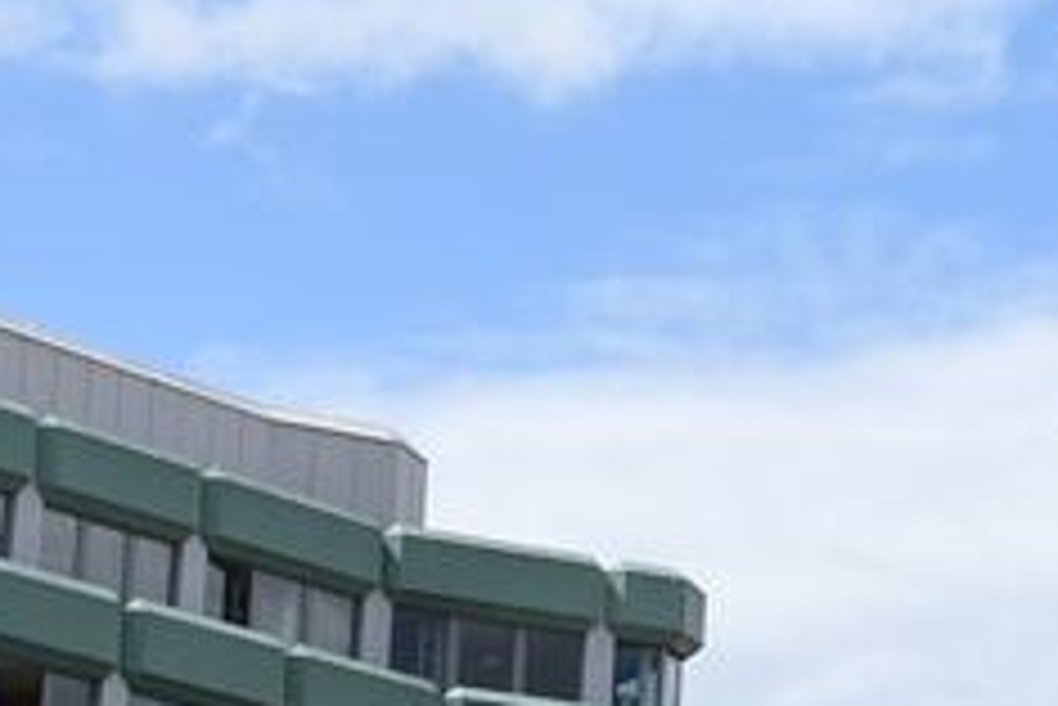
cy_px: 679
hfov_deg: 11.7
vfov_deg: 8.9
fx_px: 4499
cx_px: 2242
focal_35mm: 153
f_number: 6.3
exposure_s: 1/1000
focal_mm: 20
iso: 200
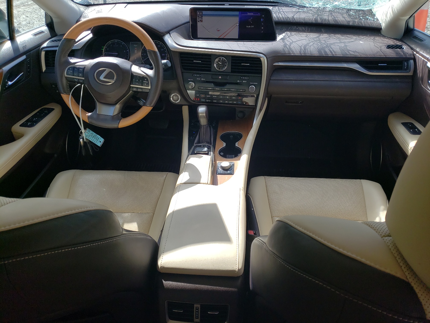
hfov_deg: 67.3
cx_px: 215
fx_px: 323
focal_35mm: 26
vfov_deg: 53.1
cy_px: 162
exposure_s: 1/1111
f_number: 1.5
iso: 50
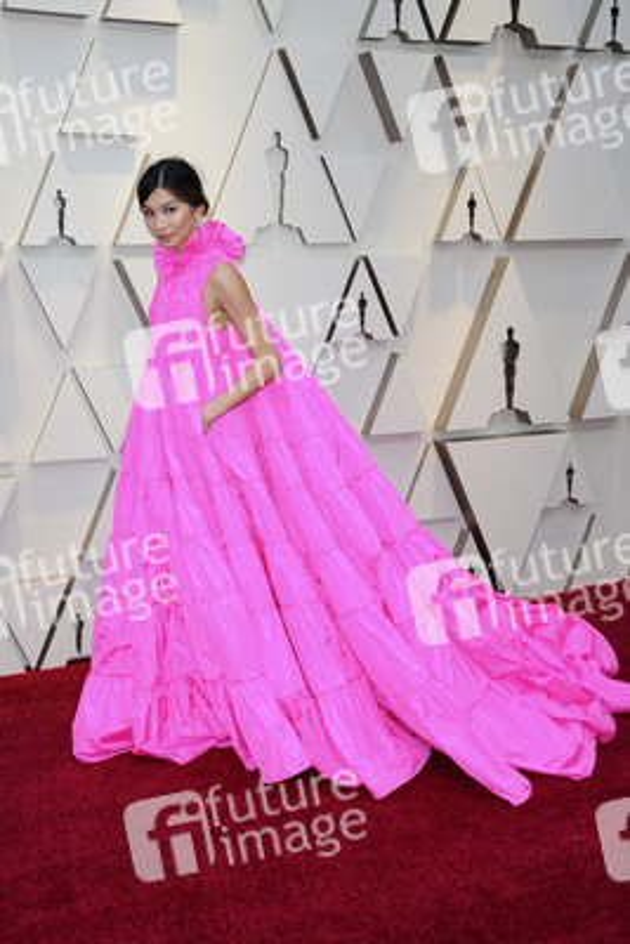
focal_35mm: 45
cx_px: 315
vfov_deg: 43.6
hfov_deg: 29.9
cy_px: 472
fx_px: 1180
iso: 800
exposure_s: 1/250
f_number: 8
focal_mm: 45
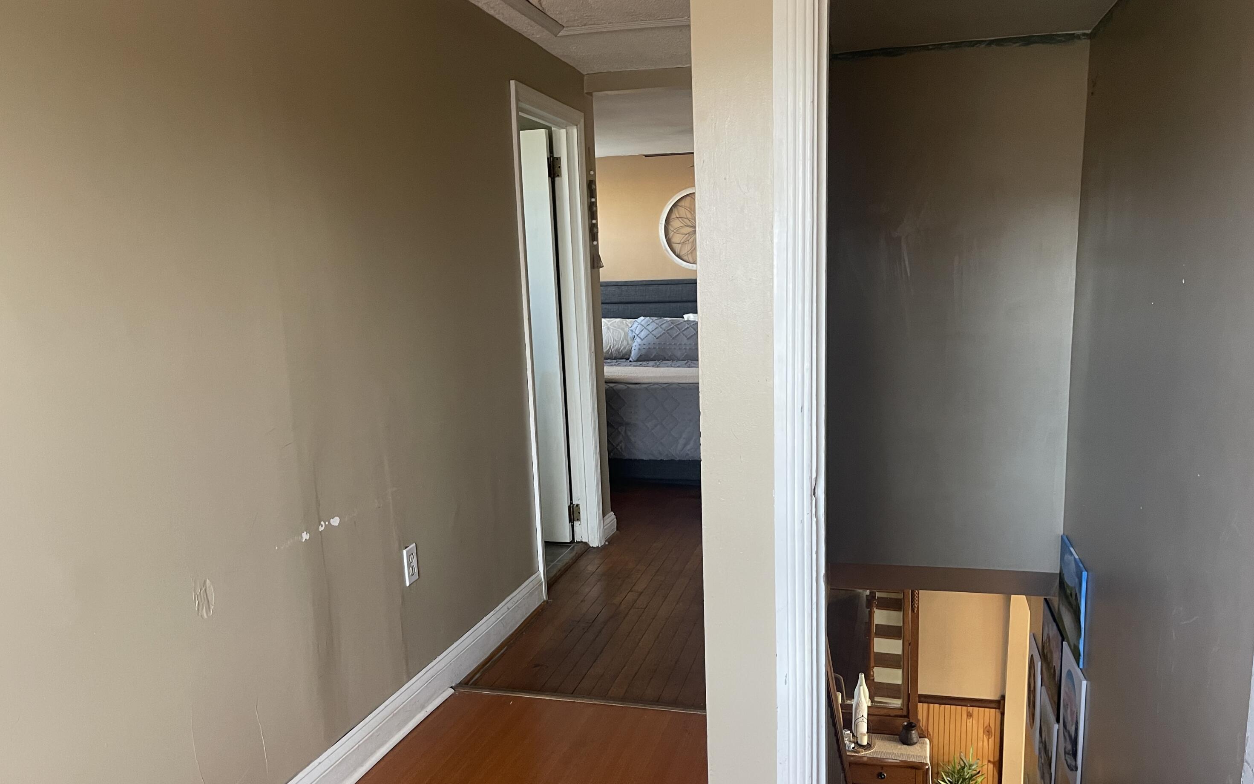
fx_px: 923
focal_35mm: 27
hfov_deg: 68.4
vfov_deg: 45.8
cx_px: 626
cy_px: 458
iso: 250
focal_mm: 5.1
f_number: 1.6
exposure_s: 1/60
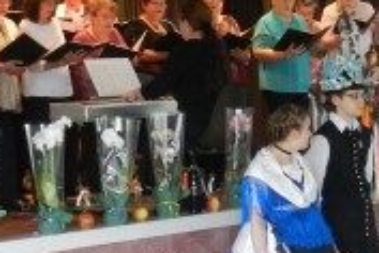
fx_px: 1505
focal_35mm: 143
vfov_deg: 9.6
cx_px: 105
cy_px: 60
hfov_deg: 14.3
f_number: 4
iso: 800
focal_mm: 6.7
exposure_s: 1/60
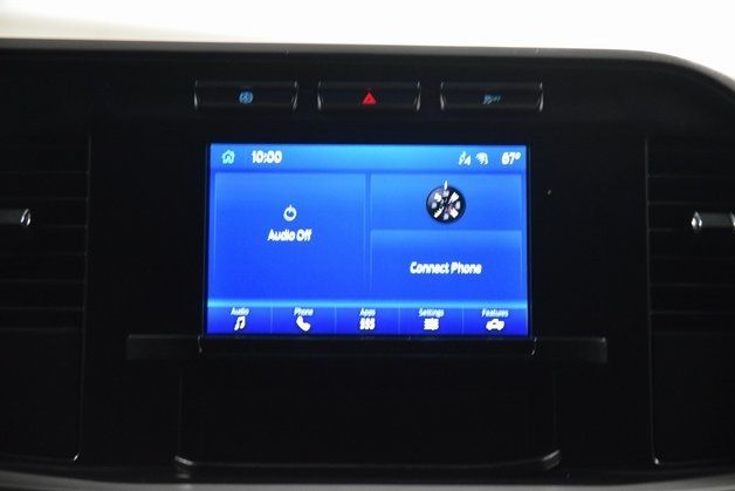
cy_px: 242
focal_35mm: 107
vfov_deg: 12.8
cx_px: 365
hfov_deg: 19.1
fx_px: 2185
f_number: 4.5
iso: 3200
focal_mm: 70
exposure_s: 1/25
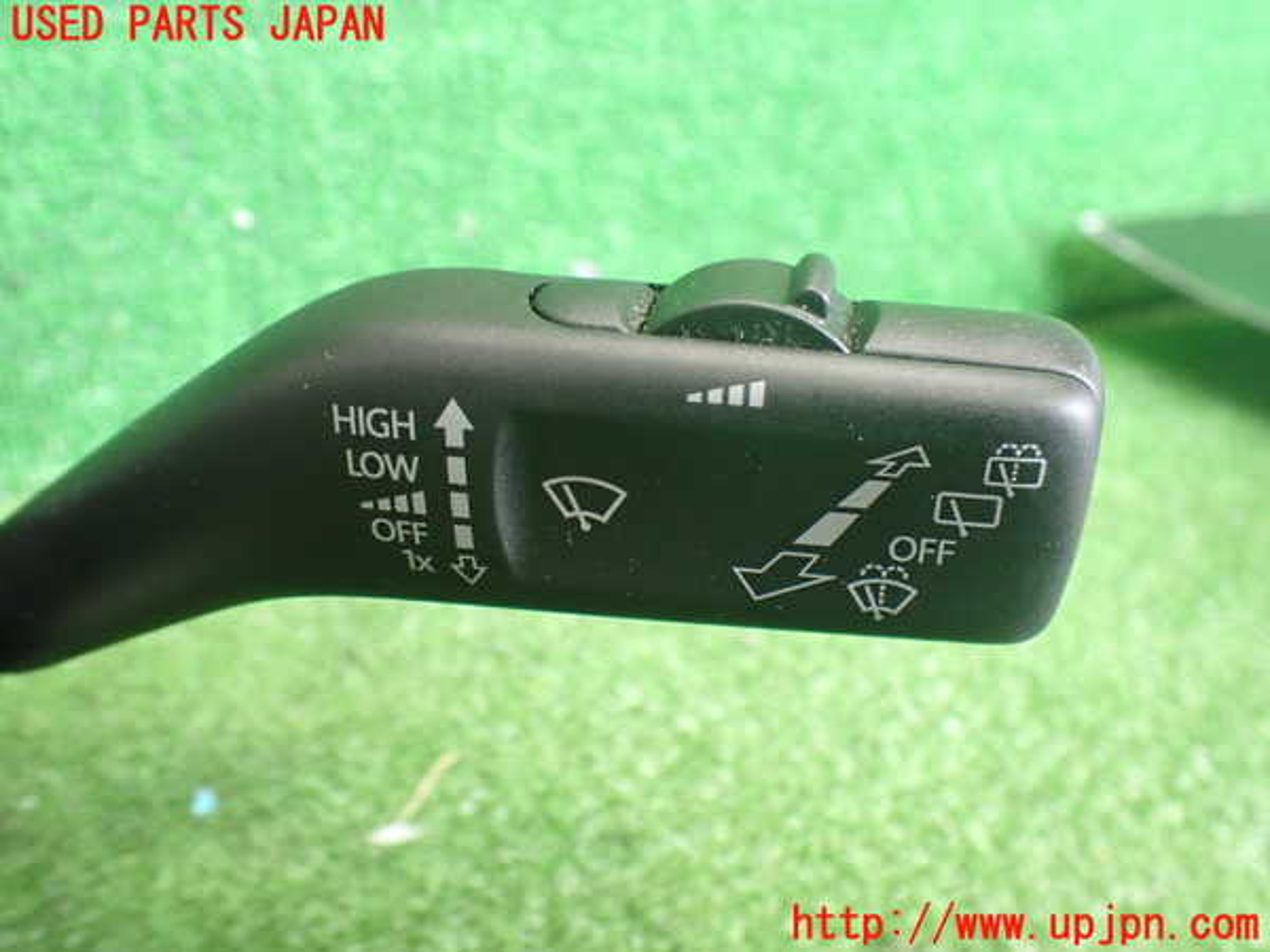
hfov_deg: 60.0
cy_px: 476
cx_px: 635
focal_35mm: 30
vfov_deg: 46.8
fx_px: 1101
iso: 800
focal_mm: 5.4
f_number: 2.3
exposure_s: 1/60
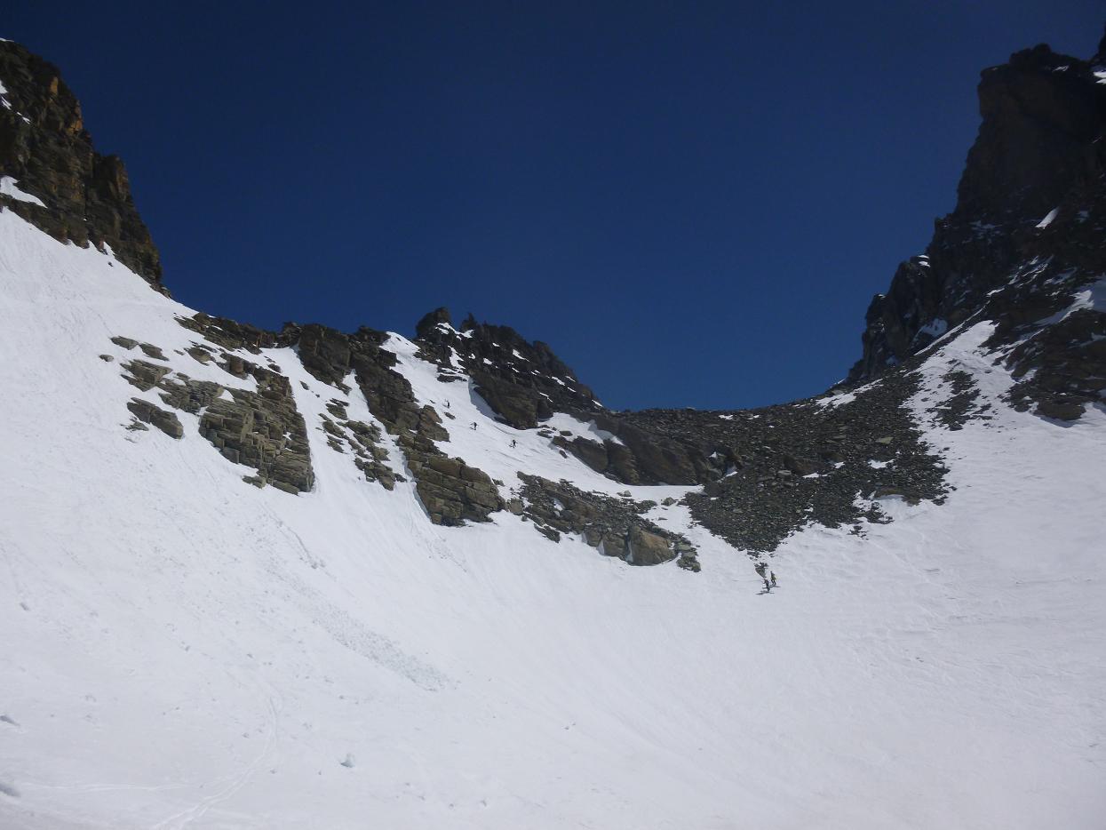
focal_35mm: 25
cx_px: 553
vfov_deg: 54.9
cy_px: 415
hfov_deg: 69.4
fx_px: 799
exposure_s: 1/500
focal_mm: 4.5
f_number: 9
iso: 100
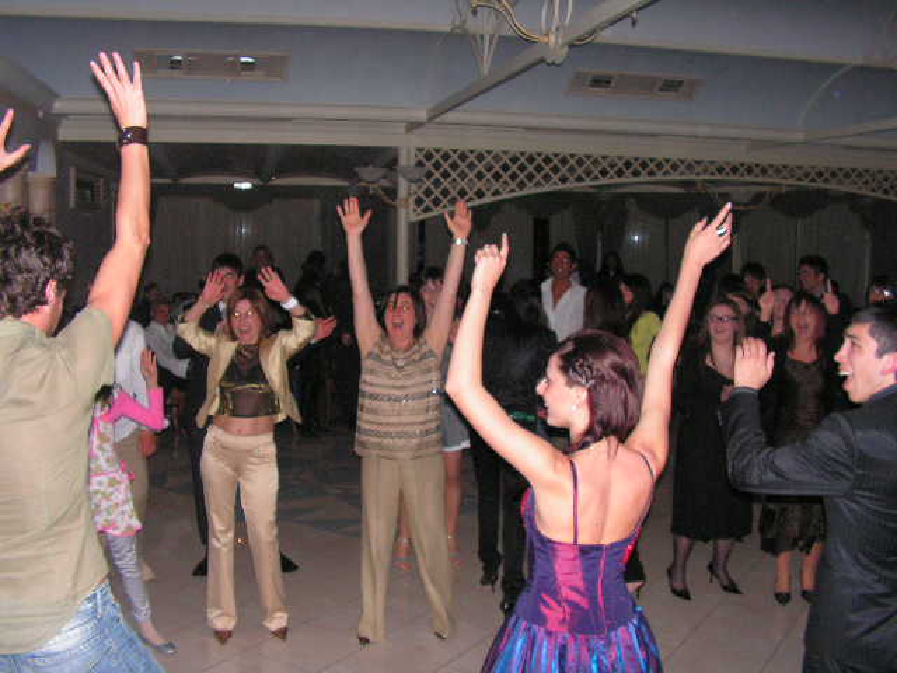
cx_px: 448
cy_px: 336
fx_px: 933
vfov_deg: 39.7
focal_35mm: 36
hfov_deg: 51.4
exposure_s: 1/40
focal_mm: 6
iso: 200
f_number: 3.2
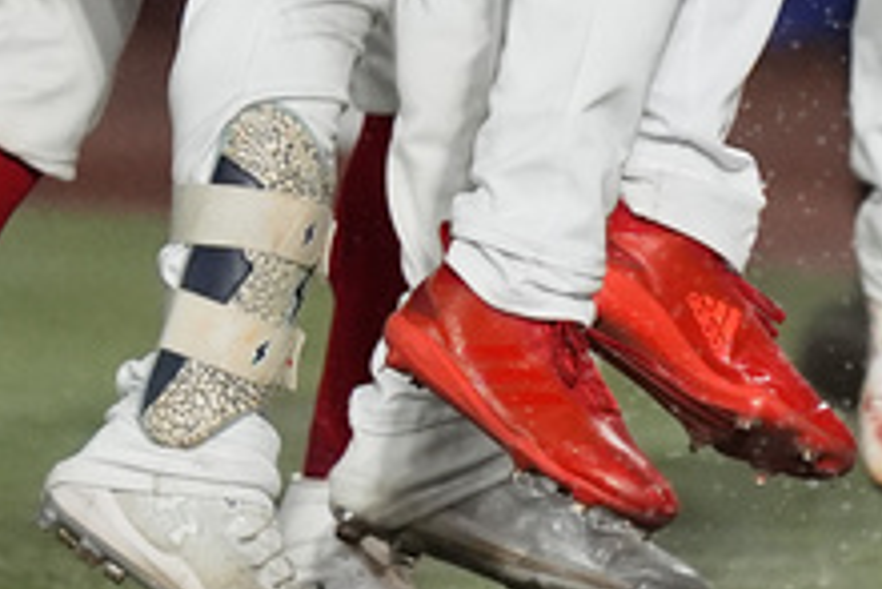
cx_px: 541
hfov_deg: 1.1
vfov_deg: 0.7
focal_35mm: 1860
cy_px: -759
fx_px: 45598
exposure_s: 1/2000
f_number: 2.8
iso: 3200
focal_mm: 400
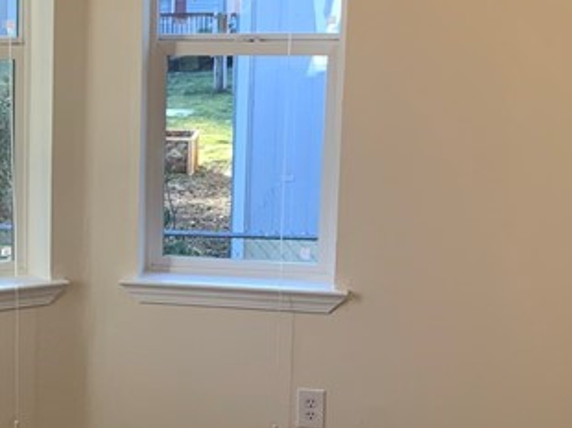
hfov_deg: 21.8
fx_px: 1420
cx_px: -30
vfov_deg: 17.1
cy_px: 277
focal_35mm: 86
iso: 40
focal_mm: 4.25
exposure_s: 1/120
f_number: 1.8
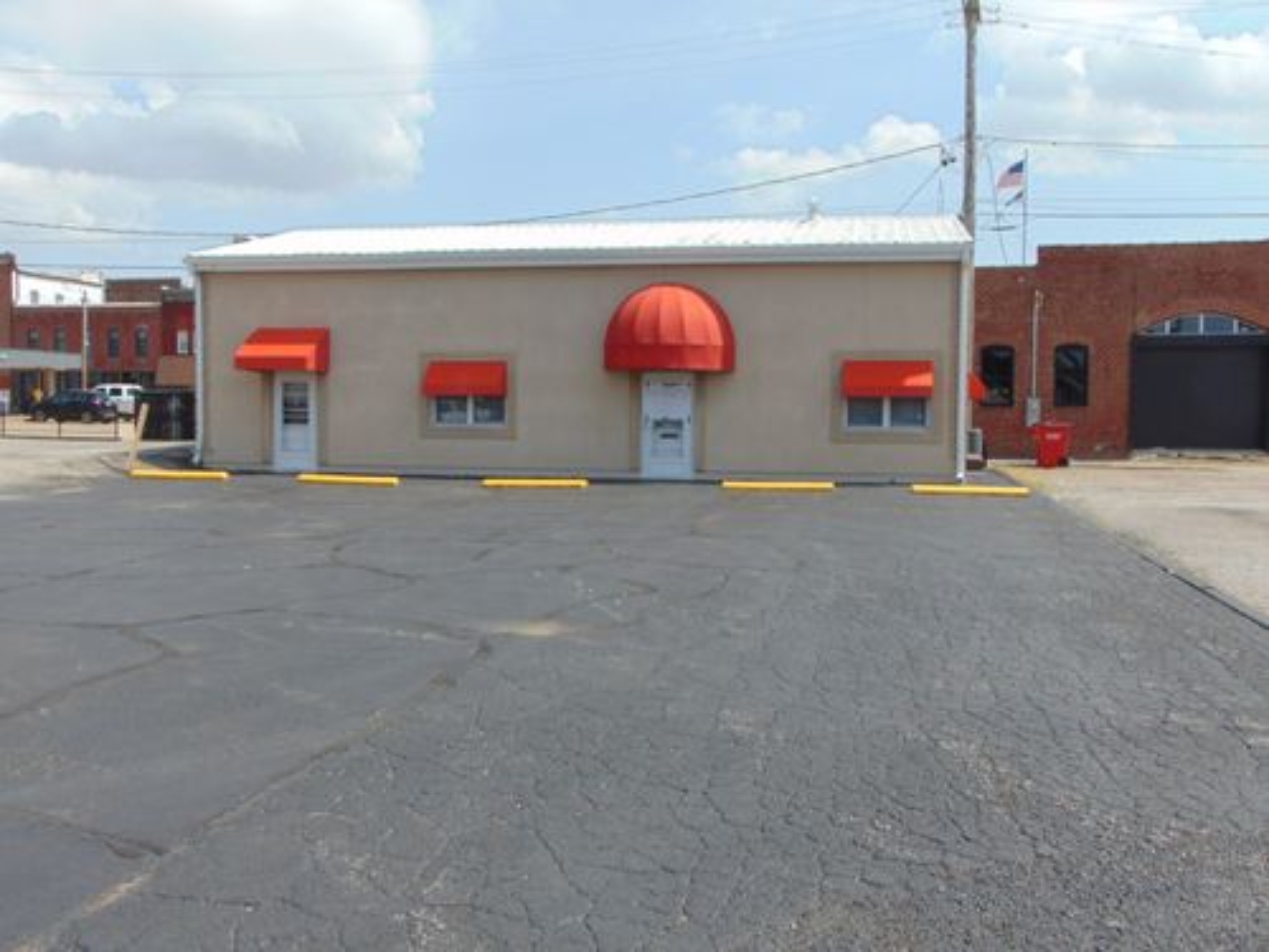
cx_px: 634
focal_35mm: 33
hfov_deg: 55.4
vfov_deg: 42.9
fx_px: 1210
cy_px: 476
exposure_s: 1/250
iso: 100
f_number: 8.2
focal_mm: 5.8
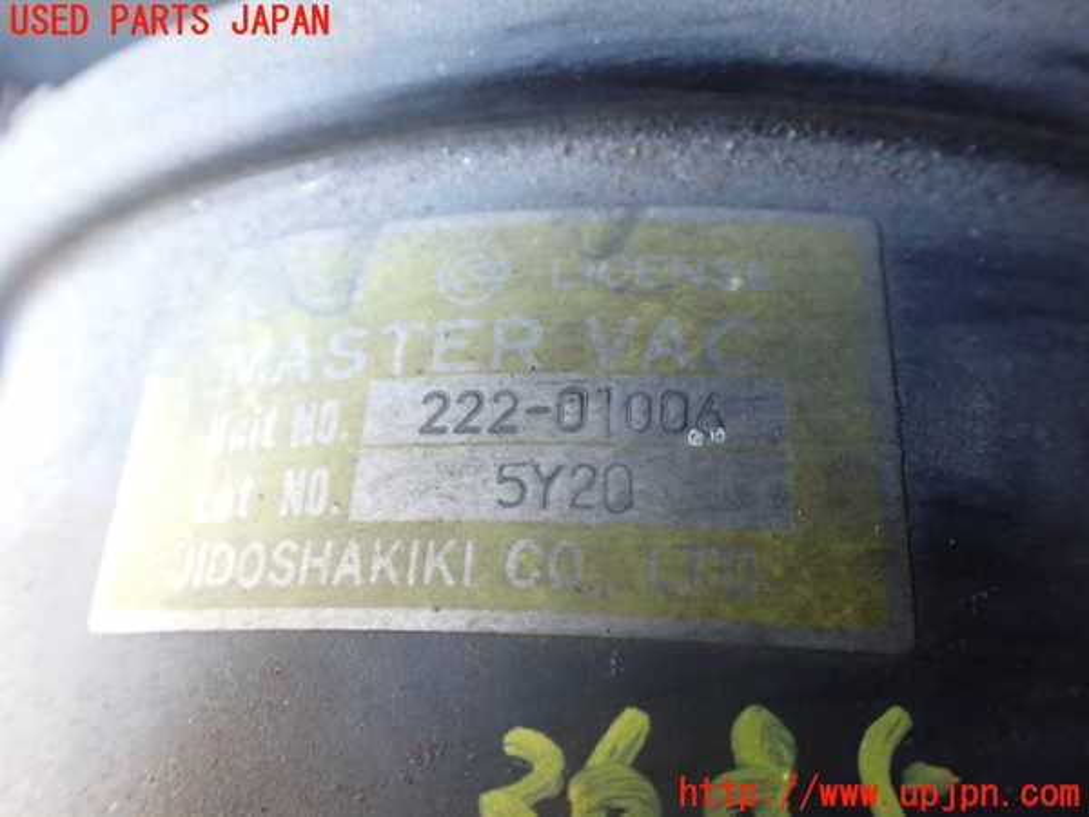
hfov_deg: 60.0
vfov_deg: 46.8
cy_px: 408
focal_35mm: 30
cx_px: 544
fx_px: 944
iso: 800
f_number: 2.3
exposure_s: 1/40
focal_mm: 5.4
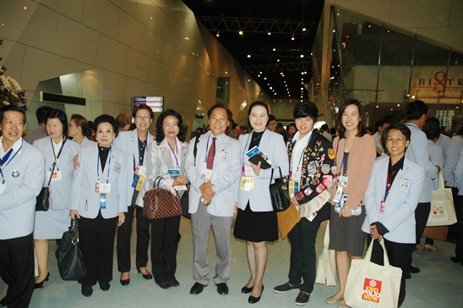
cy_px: 154
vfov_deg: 47.8
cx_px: 232
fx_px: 347
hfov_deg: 67.4
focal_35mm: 27
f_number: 3.5
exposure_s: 1/60
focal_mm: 18
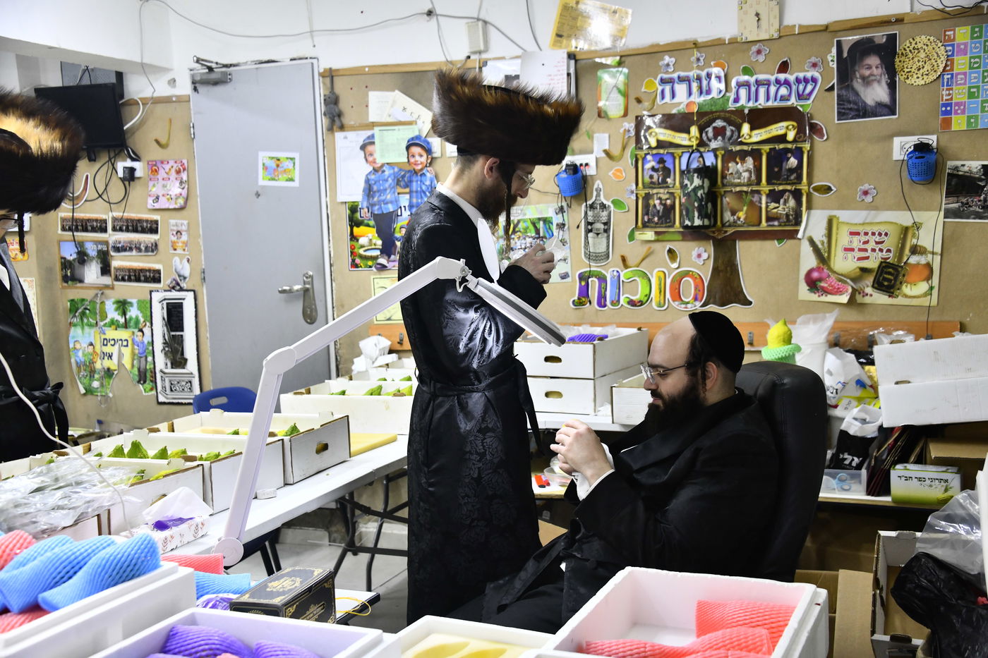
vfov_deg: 30.5
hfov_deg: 44.5
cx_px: 494
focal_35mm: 44
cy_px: 329
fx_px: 1207
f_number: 5
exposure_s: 1/200
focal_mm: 44
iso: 1250
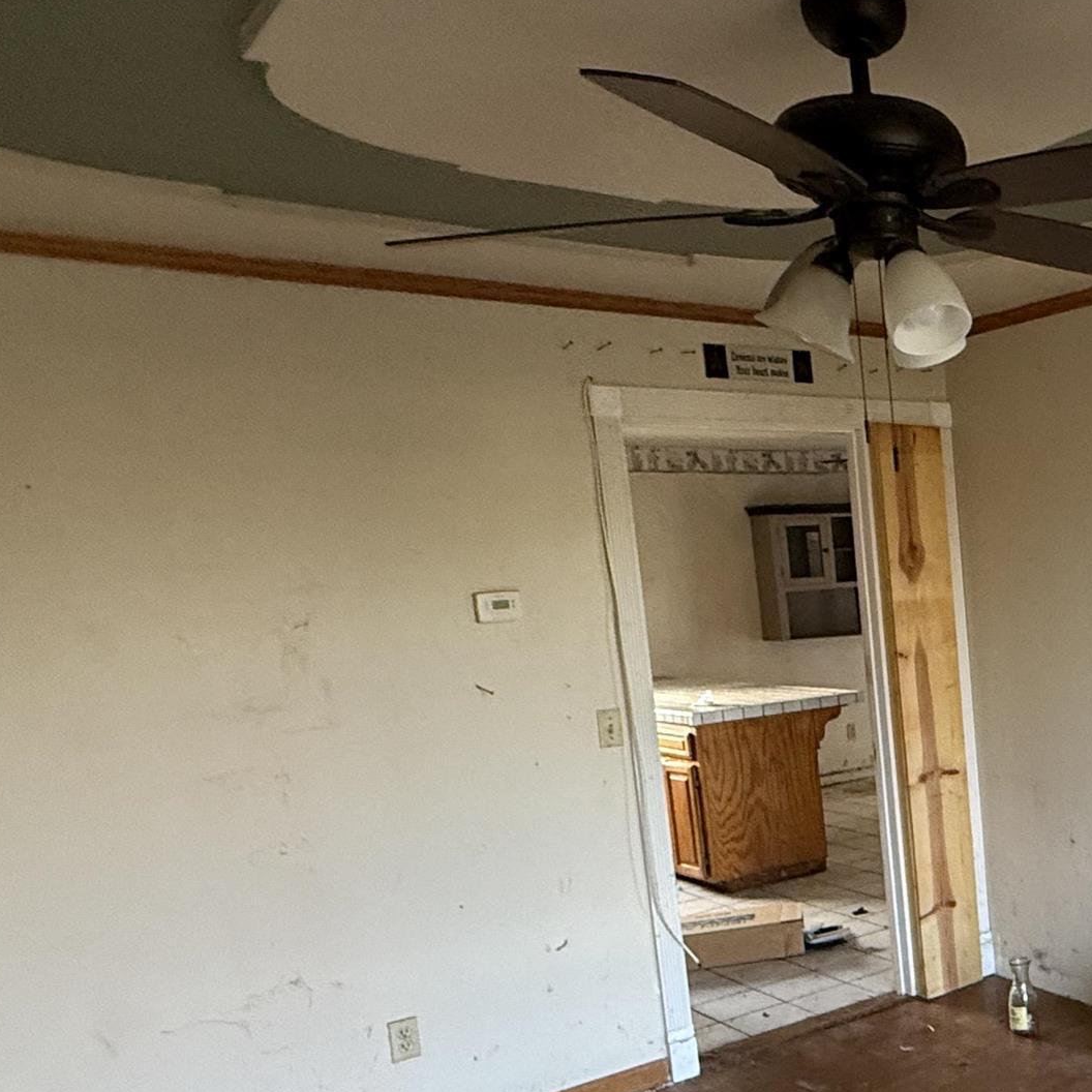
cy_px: 748
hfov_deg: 37.7
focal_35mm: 36
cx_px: 1227
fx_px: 1285
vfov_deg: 45.2
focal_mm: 2.22
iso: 320
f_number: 2.2
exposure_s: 1/99
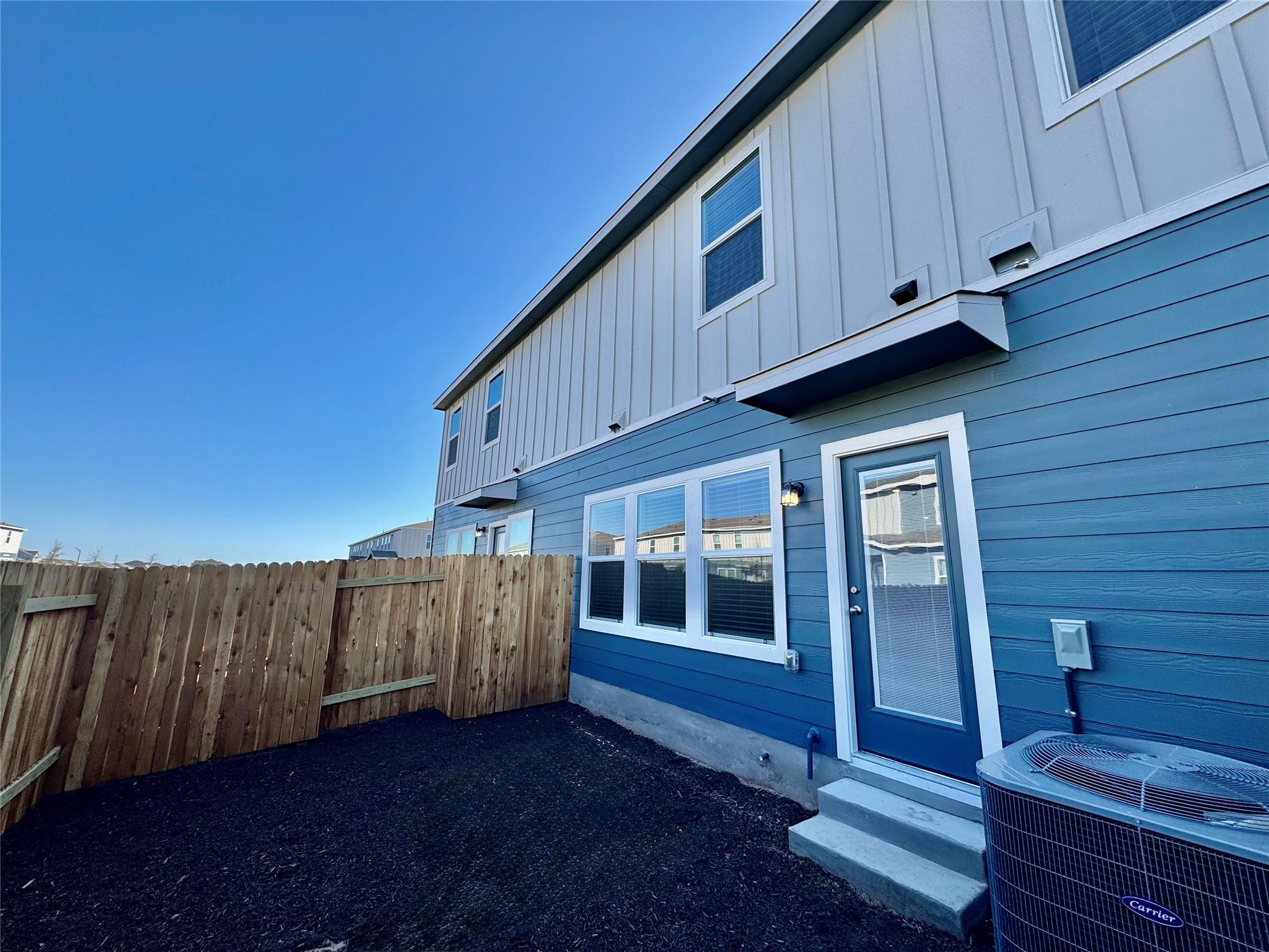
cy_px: 476
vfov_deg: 85.7
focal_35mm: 14
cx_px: 634
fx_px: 513
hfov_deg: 102.1
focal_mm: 2.22
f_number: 2.2
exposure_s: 1/796
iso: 40
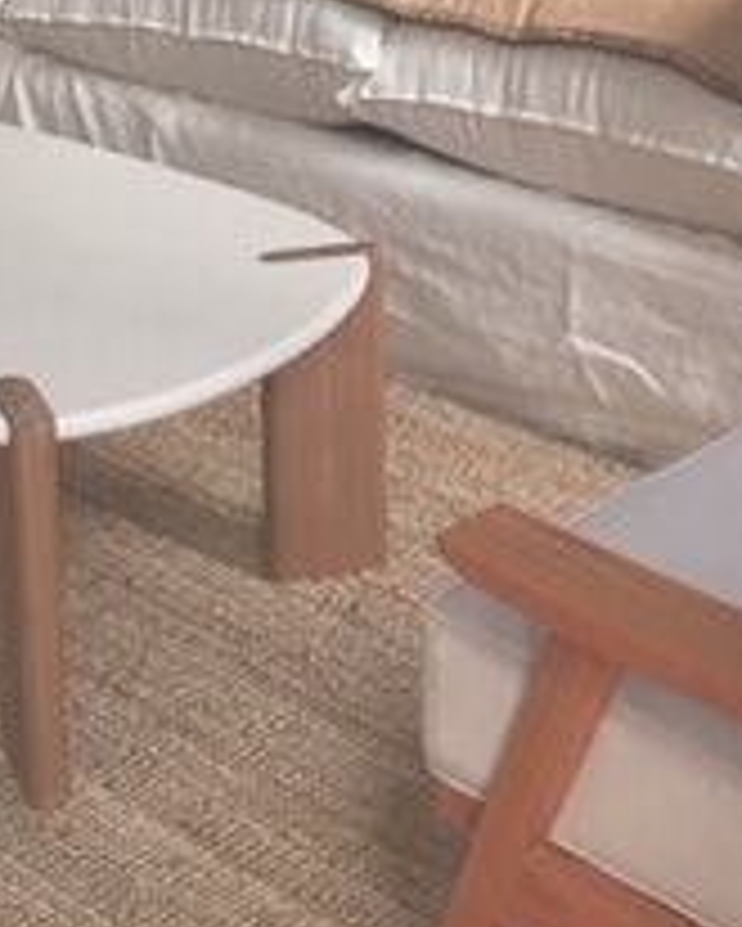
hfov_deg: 17.5
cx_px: 342
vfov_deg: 20.4
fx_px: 2414
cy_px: -166
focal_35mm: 88
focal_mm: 4.15
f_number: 2.2
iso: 125
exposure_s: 1/33
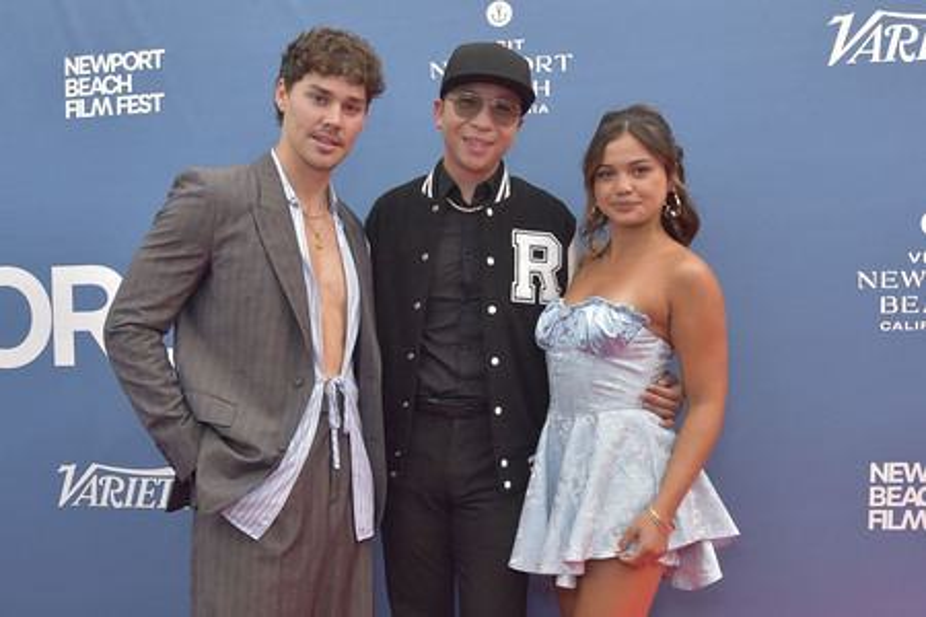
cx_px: 463
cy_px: 308
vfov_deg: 53.1
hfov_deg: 73.7
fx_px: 617
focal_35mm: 24
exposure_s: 1/250
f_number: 7.1
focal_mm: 24
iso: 250
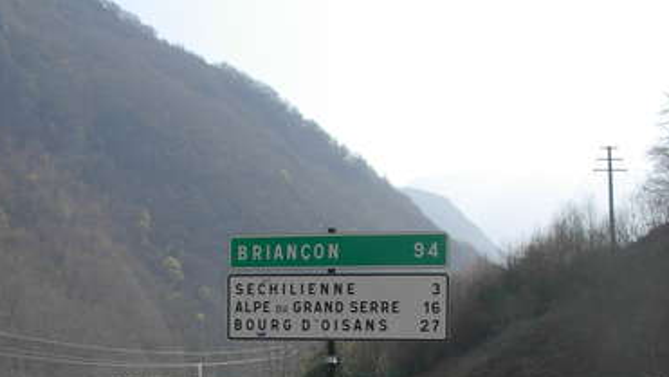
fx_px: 1189
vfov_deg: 17.8
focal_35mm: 67
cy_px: 330
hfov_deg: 31.1
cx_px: 206
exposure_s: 1/362
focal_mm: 6.3
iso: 79
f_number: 4.9
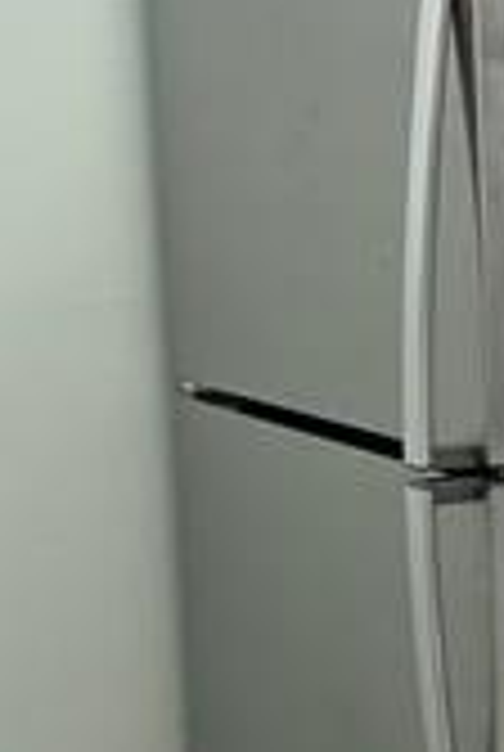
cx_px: 716
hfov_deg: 10.8
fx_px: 2593
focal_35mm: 124
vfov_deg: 16.3
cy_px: 671
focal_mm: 5.7
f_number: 1.5
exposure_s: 1/120
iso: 64
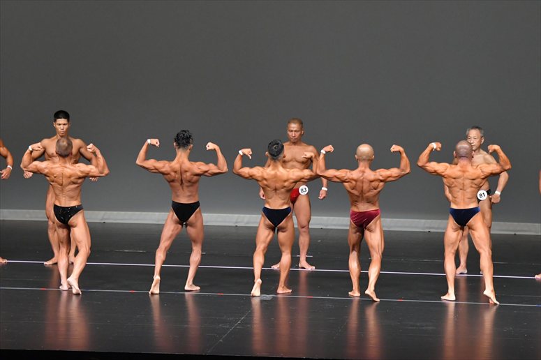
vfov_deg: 7.3
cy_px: 180
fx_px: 2809
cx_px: 270
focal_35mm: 187
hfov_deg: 11.0
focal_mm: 125
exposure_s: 1/400
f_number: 5.6
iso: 5000
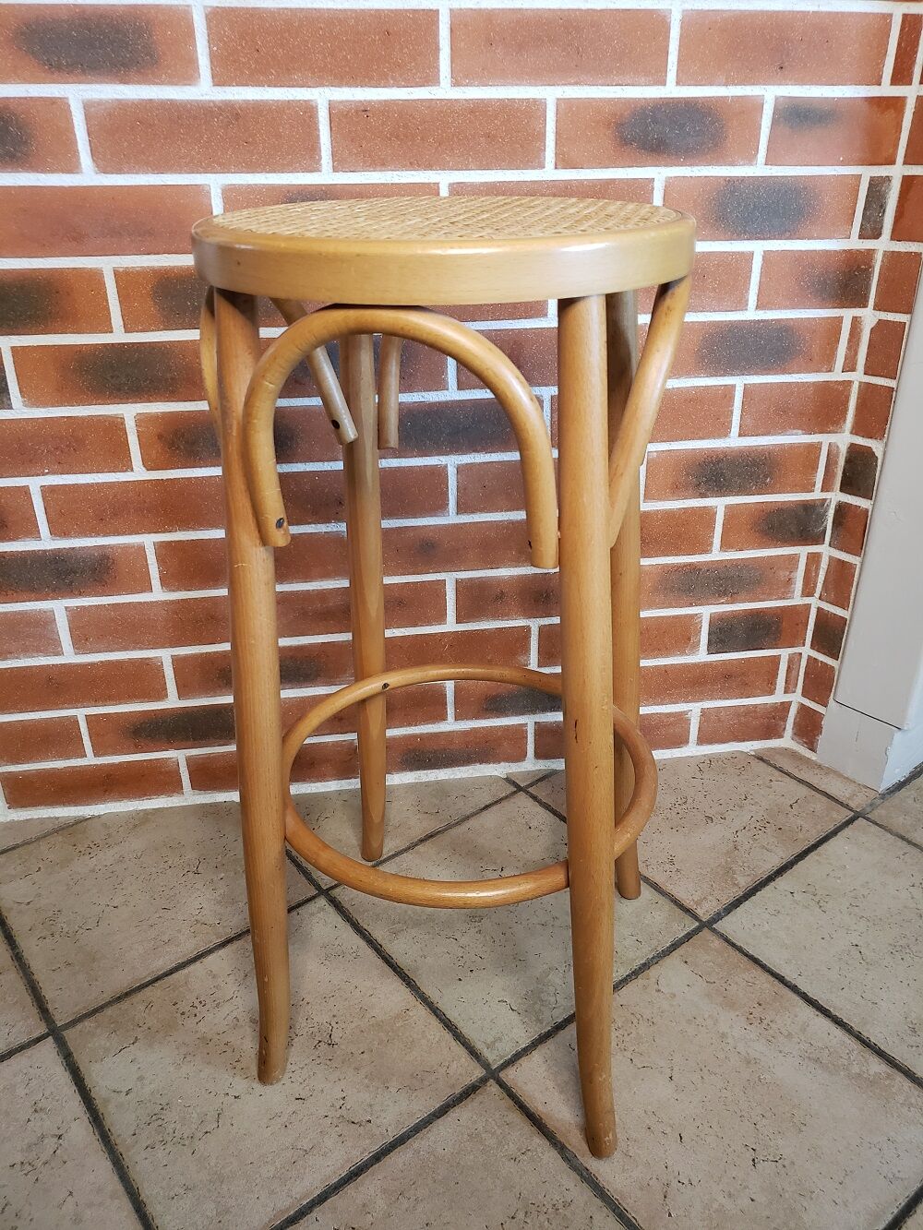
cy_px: 615
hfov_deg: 53.1
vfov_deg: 67.3
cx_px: 462
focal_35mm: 26
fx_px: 924
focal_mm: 4.3
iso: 400
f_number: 1.5
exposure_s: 1/50
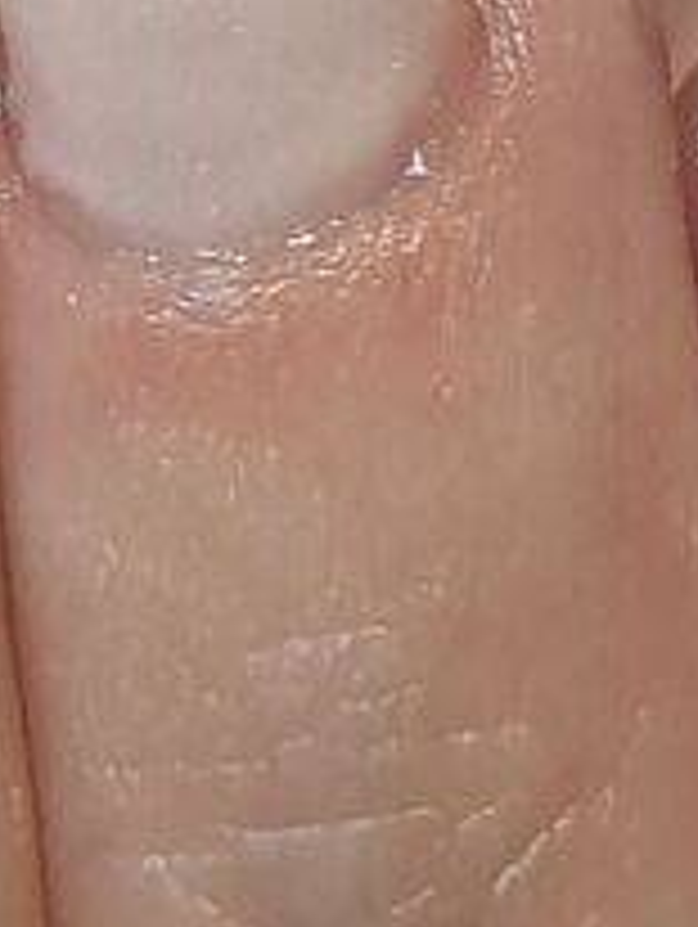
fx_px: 5205
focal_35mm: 194
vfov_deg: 9.7
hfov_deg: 7.7
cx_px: 176
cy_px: -724
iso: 80
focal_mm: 4.65
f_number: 1.8
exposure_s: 1/50
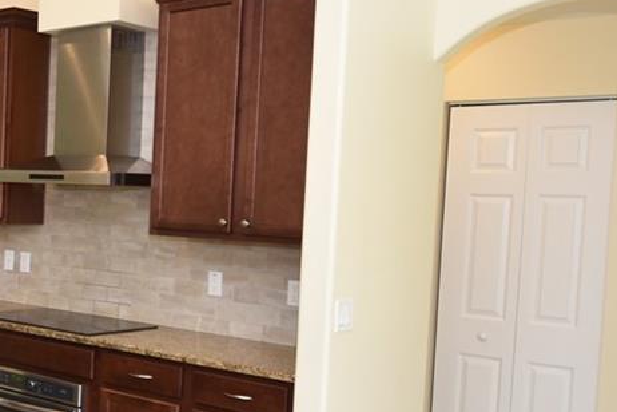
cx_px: -75
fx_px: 891
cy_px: 274
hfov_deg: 33.0
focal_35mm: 52
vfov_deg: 25.9
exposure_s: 1/60
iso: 280
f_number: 4
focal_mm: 10
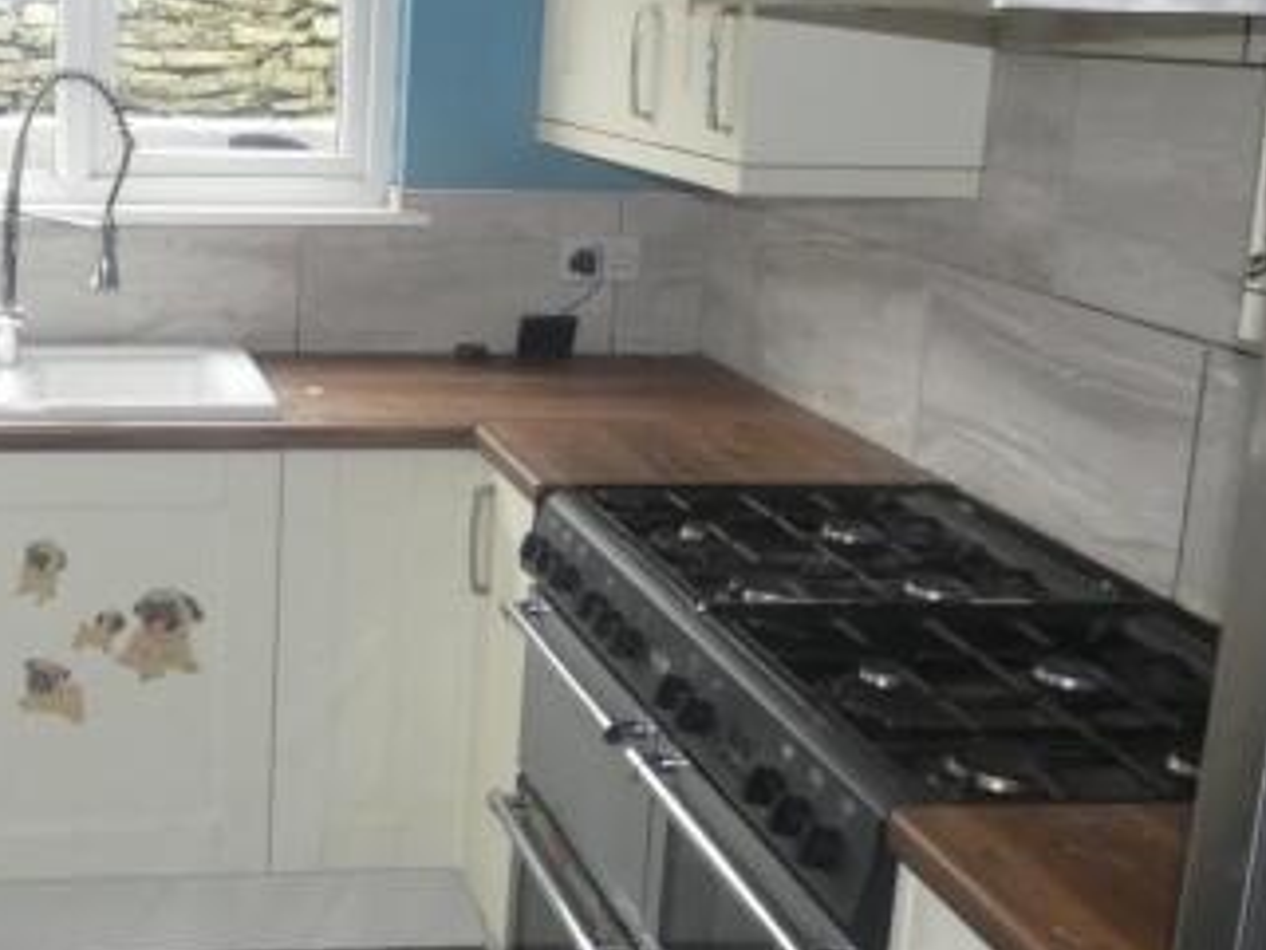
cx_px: 179
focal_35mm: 49
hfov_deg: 36.9
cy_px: 337
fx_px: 1793
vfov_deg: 29.5
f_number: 3.2
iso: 320
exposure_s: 1/60
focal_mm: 4.8
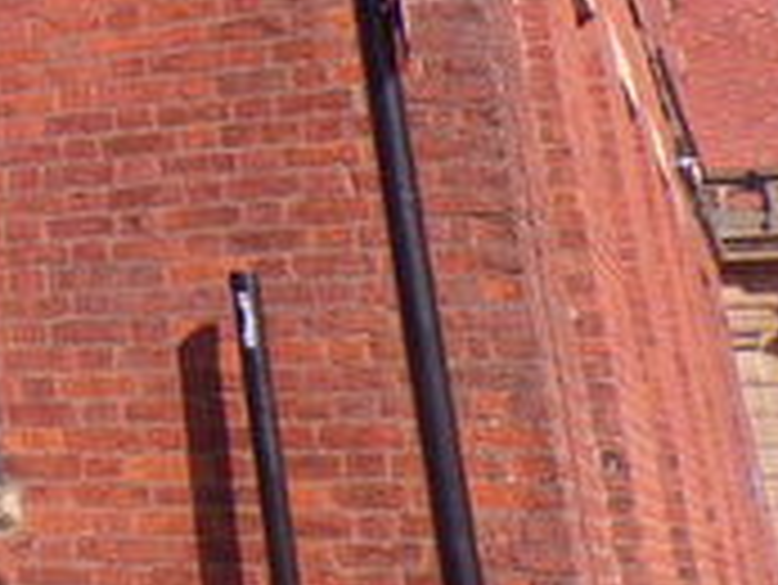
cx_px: -684
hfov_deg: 16.4
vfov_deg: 14.6
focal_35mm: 97
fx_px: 2182
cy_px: -164
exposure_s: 1/280
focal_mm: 4.3
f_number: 5.8
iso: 80
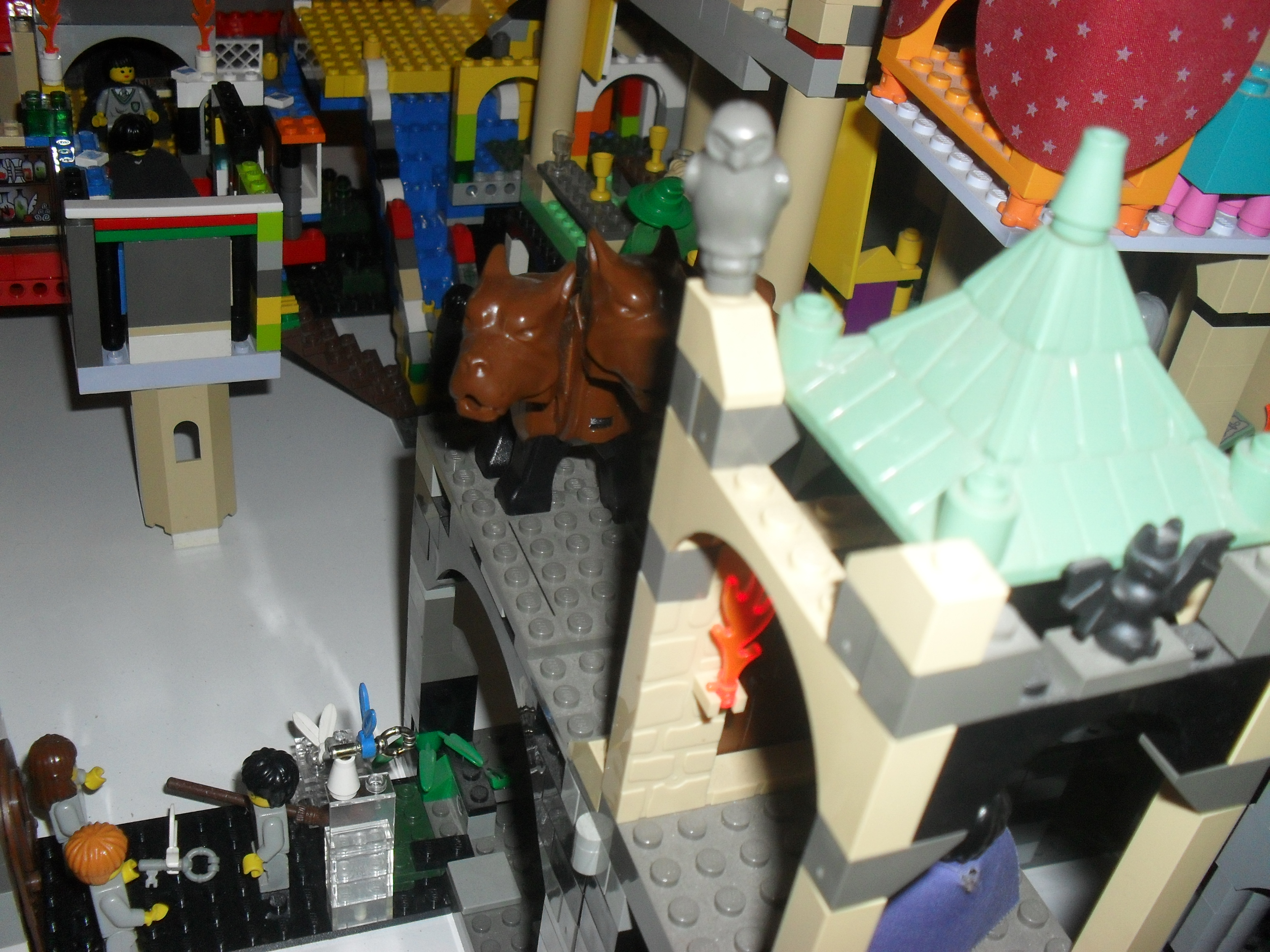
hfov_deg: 52.6
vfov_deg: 40.7
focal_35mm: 35
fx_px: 1284
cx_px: 635
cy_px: 476
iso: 200
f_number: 3.2
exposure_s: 1/45
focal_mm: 6.3
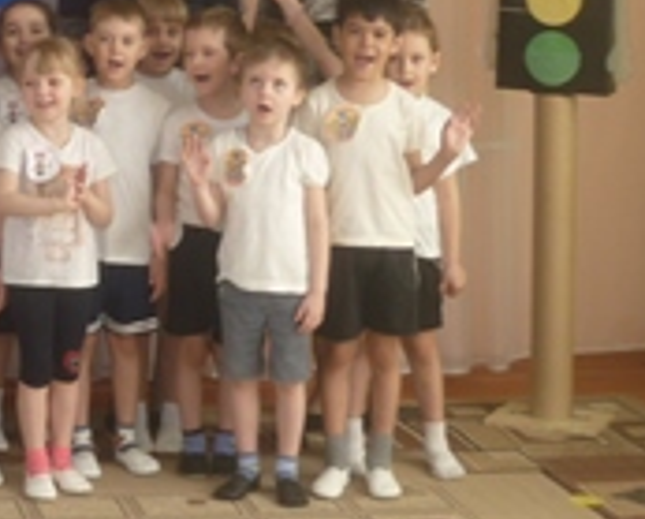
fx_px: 2314
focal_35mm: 121
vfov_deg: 12.6
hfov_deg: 15.2
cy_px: -22
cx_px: -160
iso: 100
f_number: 3.2
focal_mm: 8
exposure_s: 1/30
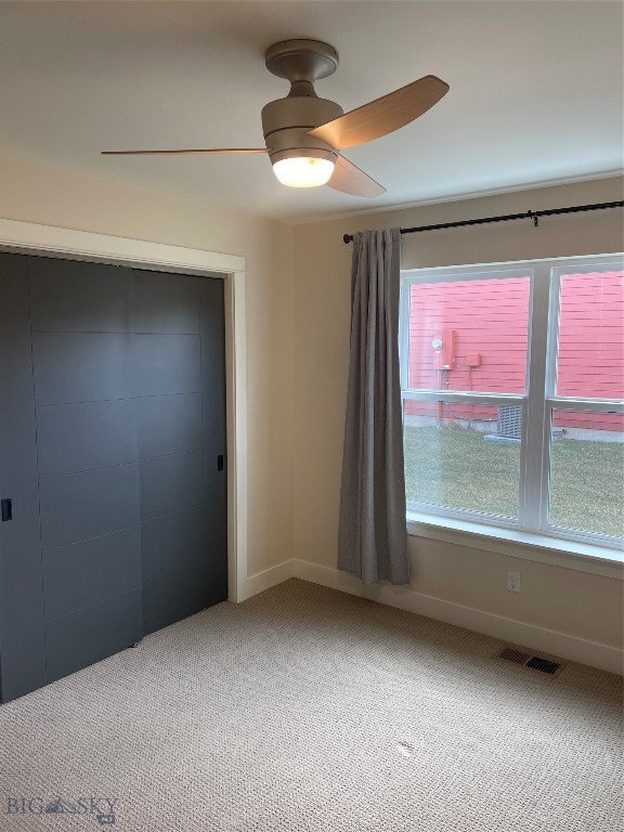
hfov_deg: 53.1
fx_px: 625
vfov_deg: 67.3
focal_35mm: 26
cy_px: 416
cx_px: 312
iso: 80
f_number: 1.6
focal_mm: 4.2
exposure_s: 1/120
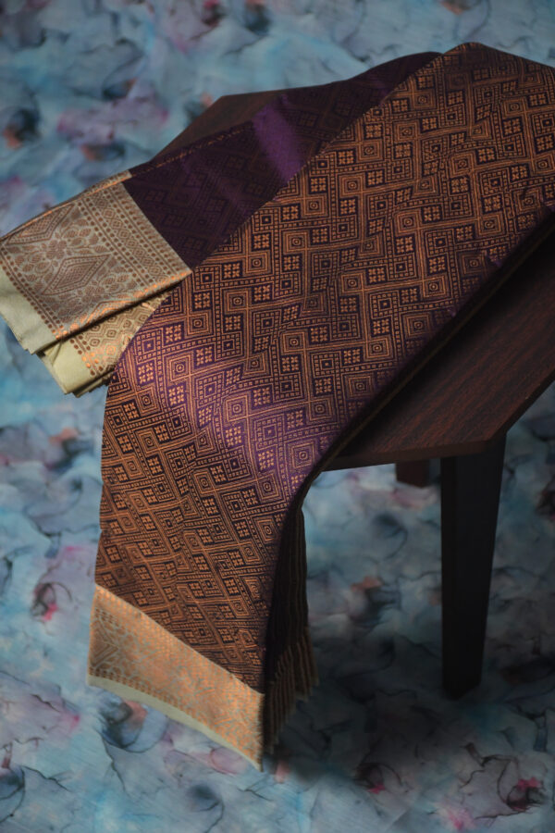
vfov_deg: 21.9
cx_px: 278
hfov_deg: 14.7
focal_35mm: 93
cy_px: 416
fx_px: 2150
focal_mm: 62
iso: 2000
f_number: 5
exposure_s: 1/160
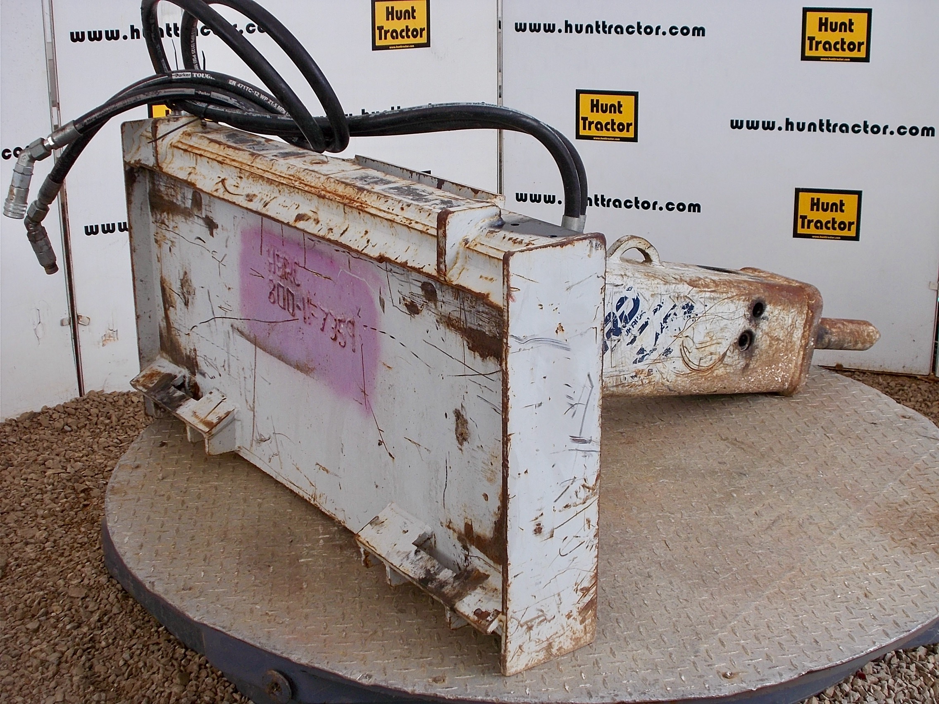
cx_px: 470
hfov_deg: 38.2
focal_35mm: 50
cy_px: 352
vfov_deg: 29.1
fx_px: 1356
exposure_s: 1/30
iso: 80
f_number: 4.5
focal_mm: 9
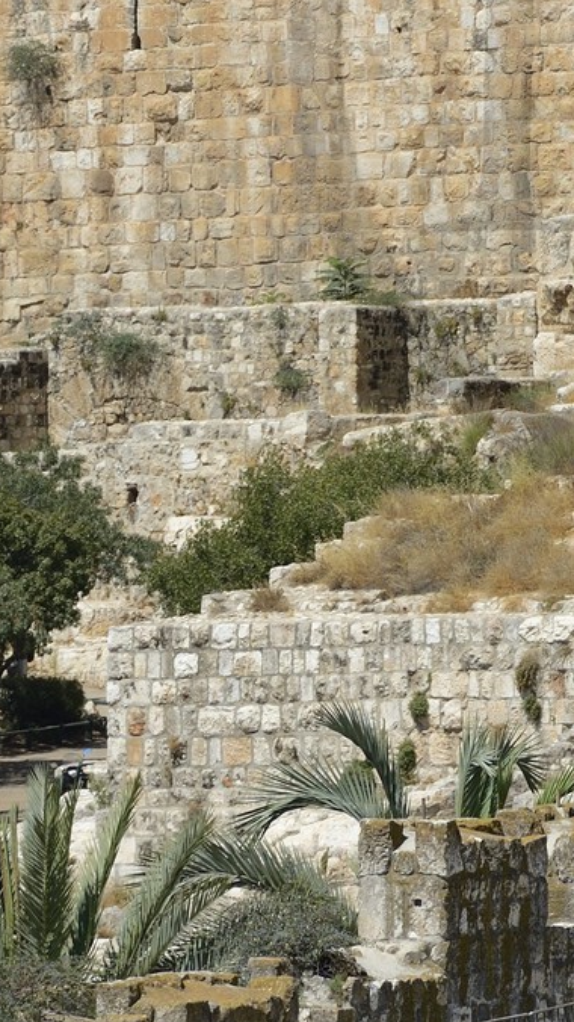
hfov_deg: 2.4
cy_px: 47
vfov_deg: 4.3
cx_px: 752
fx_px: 13428
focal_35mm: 496
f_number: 9
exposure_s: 1/320
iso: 100
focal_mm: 200
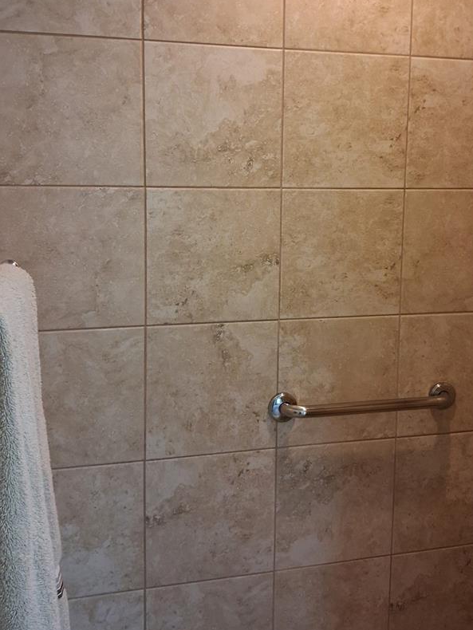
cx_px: 294
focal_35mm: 41
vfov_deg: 45.4
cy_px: 240
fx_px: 747
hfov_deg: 35.0
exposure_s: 1/50
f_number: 1.8
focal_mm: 4
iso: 400
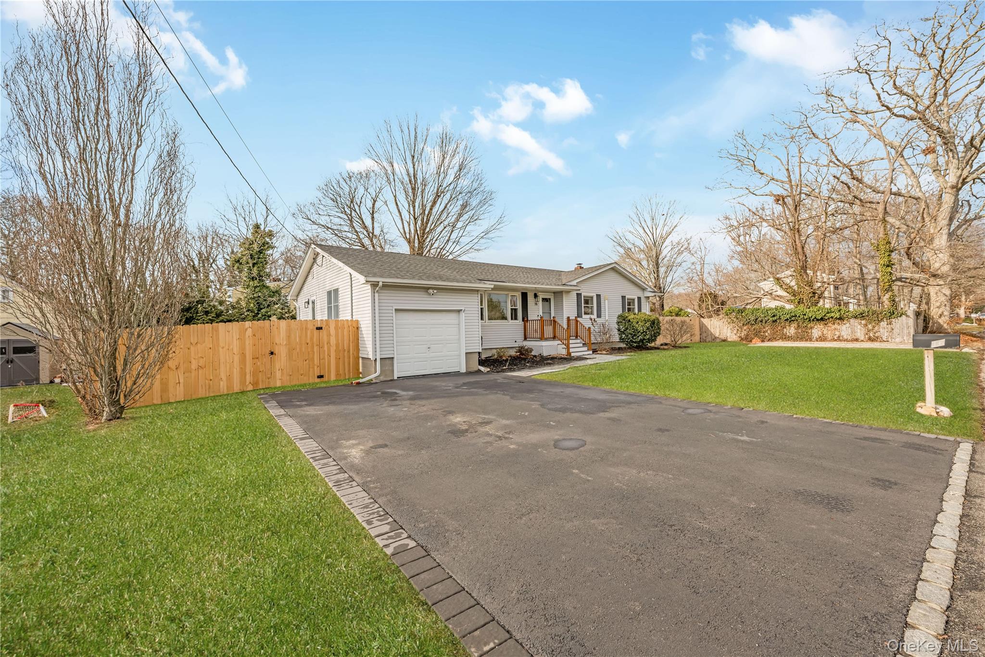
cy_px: 328
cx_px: 492
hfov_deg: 104.3
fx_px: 383
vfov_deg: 81.2
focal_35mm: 14
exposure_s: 1/800
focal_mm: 14
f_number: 5.6
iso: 100
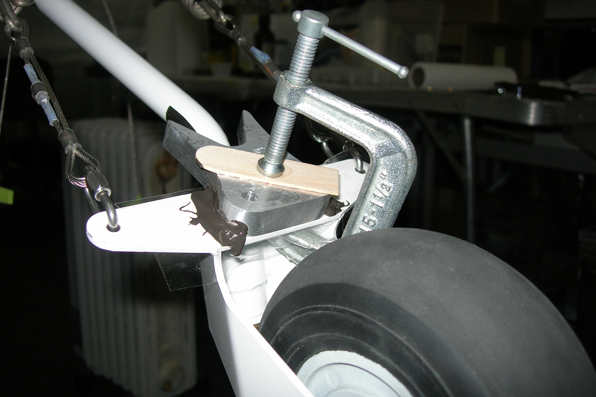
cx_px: 298
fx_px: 662
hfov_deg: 48.5
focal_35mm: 40
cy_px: 209
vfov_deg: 33.4
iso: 64
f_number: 2.8
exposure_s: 1/60.1
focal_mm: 7.8
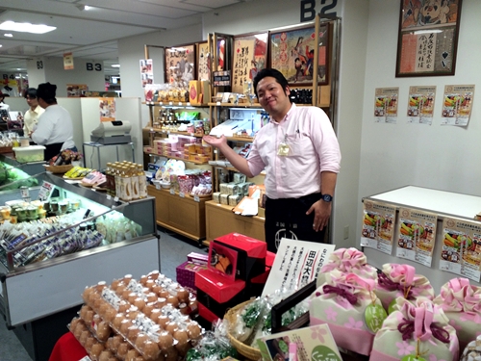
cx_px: 240
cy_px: 180
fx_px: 417
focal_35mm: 30
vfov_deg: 46.8
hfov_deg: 60.0
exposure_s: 1/60
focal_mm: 4.12
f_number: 2.2
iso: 40
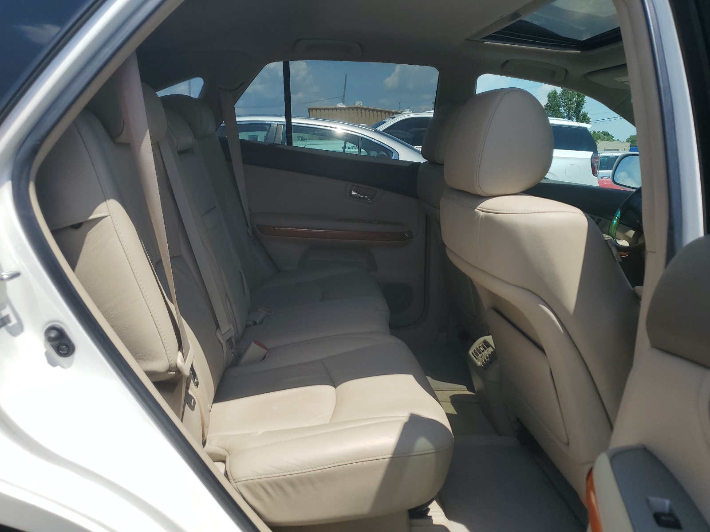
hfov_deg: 67.3
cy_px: 266
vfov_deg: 53.1
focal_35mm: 26
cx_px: 355
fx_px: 533
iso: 50
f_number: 1.5
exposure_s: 1/3333
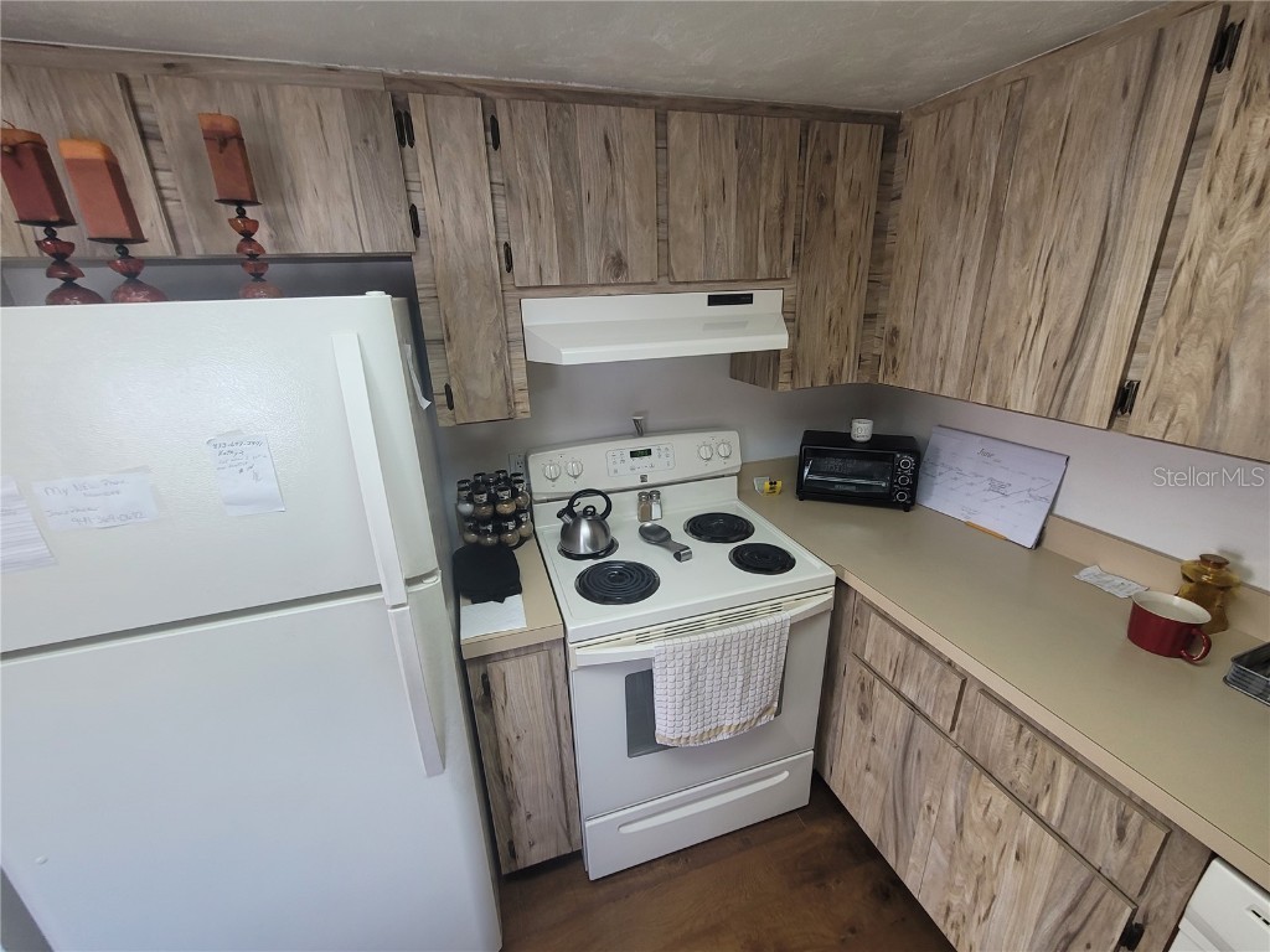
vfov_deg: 89.9
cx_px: 635
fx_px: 477
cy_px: 476
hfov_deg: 106.2
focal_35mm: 13
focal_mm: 2.2
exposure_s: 1/60
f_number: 2.2
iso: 125
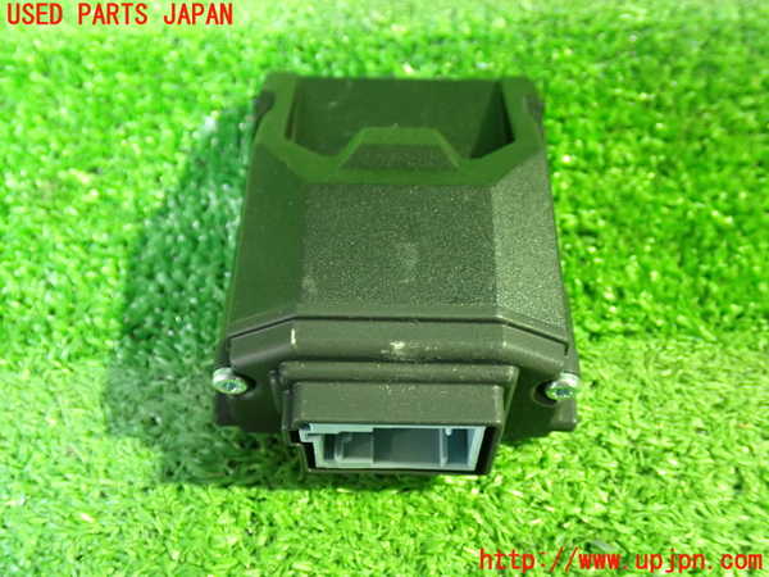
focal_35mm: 38
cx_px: 384
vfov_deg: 37.7
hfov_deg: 49.0
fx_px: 844
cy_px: 288
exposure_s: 1/10
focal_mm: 6.83
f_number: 2.7
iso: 1000
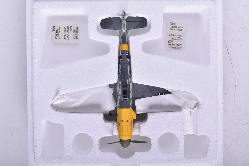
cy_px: 83
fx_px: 394
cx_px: 124
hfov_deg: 35.0
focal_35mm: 57
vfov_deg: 23.8
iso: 100
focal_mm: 38
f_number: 10
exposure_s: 1/200
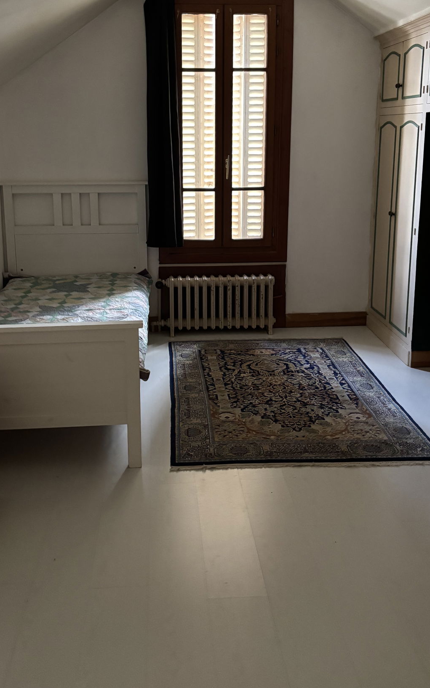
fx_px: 675
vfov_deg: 53.6
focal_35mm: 36
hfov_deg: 35.3
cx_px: 199
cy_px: 270
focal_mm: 5.96
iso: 640
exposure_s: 1/33
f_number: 1.6
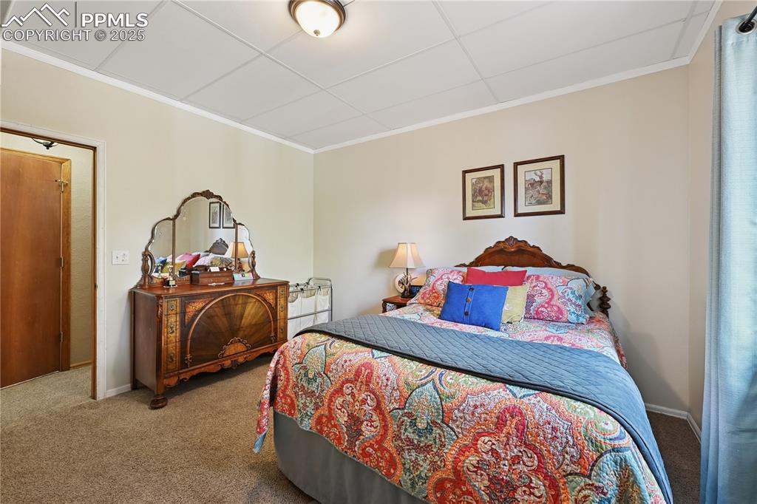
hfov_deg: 100.4
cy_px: 252
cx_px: 378
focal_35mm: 15
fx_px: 315
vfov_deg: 77.3
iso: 800
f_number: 11
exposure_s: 1/4
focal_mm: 15
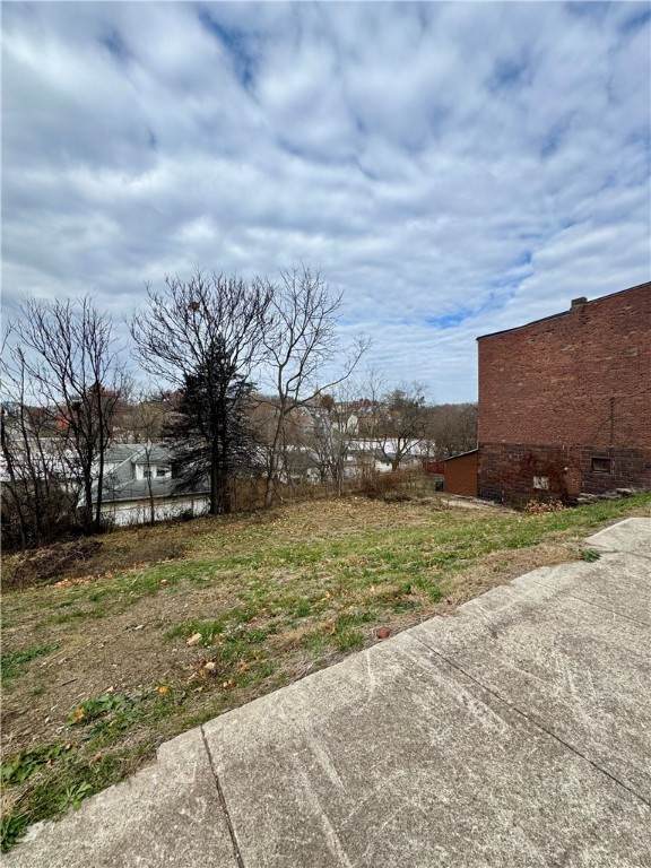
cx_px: 326
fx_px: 351
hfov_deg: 85.7
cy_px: 434
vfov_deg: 102.1
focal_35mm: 14
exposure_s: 1/1449
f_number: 2.2
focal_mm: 2.22
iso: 50
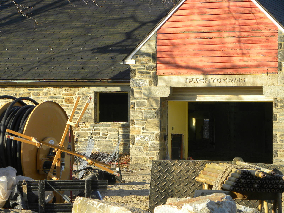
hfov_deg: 13.7
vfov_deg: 10.3
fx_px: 1181
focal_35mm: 144
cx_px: 142
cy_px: 106
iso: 64
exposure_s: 1/176
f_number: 5
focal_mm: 25.7
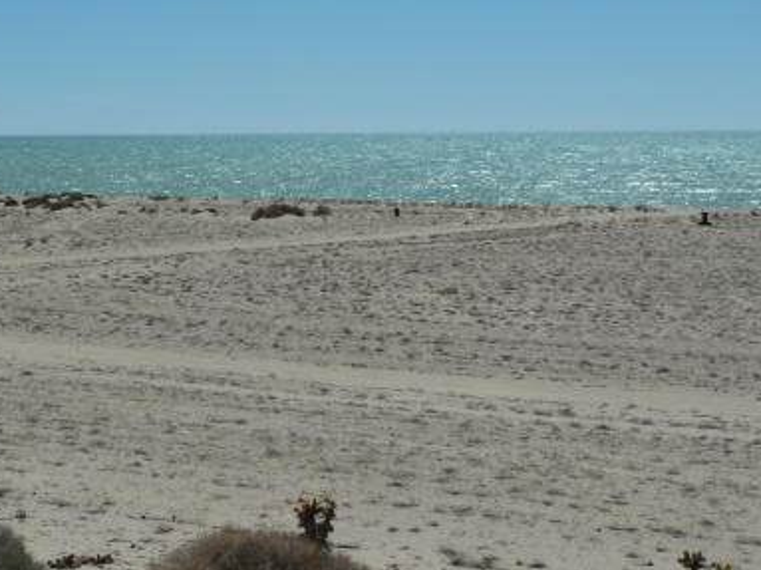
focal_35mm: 87
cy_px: 141
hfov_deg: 22.4
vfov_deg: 16.9
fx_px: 1912
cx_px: 225
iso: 80
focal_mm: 8.5
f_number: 5.6
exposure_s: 1/1000
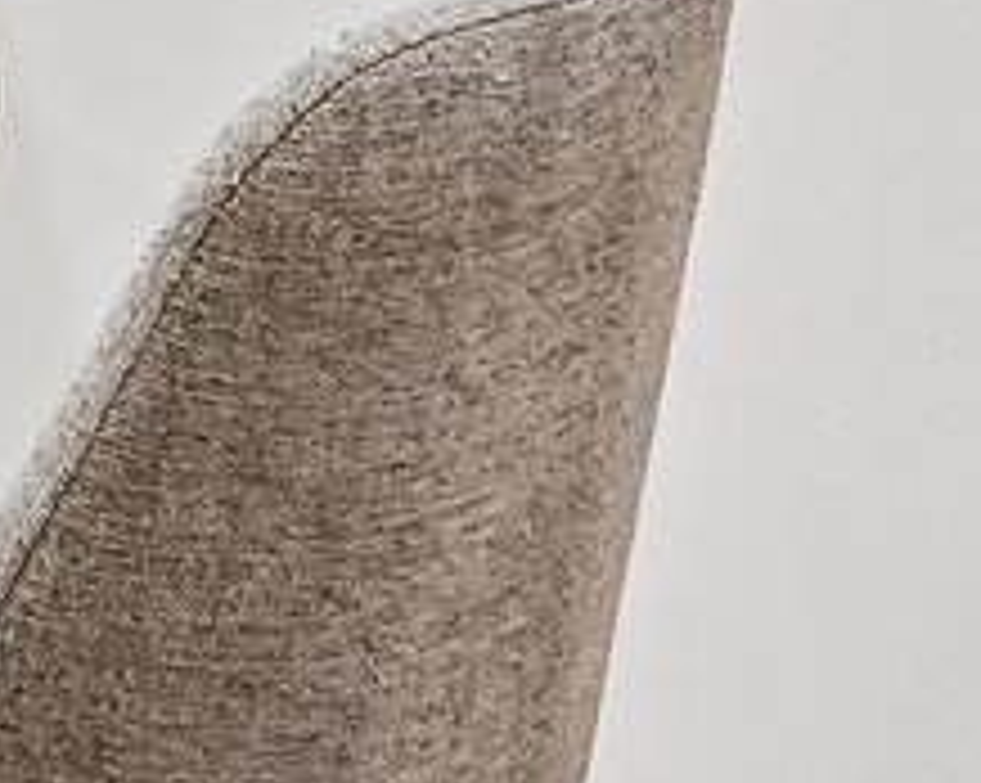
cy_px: -1100
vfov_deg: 9.7
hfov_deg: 11.7
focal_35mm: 141
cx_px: -1202
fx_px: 4090
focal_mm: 16
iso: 400
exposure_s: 1/15
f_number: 8
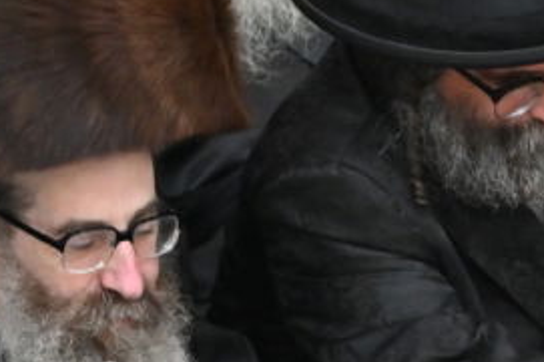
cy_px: 171
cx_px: 681
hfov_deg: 1.8
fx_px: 17115
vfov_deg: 1.2
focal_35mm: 1134
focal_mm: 200
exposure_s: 1/400
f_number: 2.8
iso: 1600
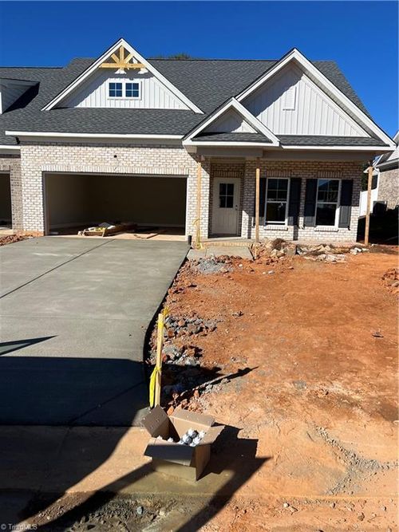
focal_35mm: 26
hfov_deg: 53.0
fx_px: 400
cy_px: 266
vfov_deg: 67.3
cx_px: 200
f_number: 1.5
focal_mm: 5.7
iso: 50
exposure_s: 1/6211
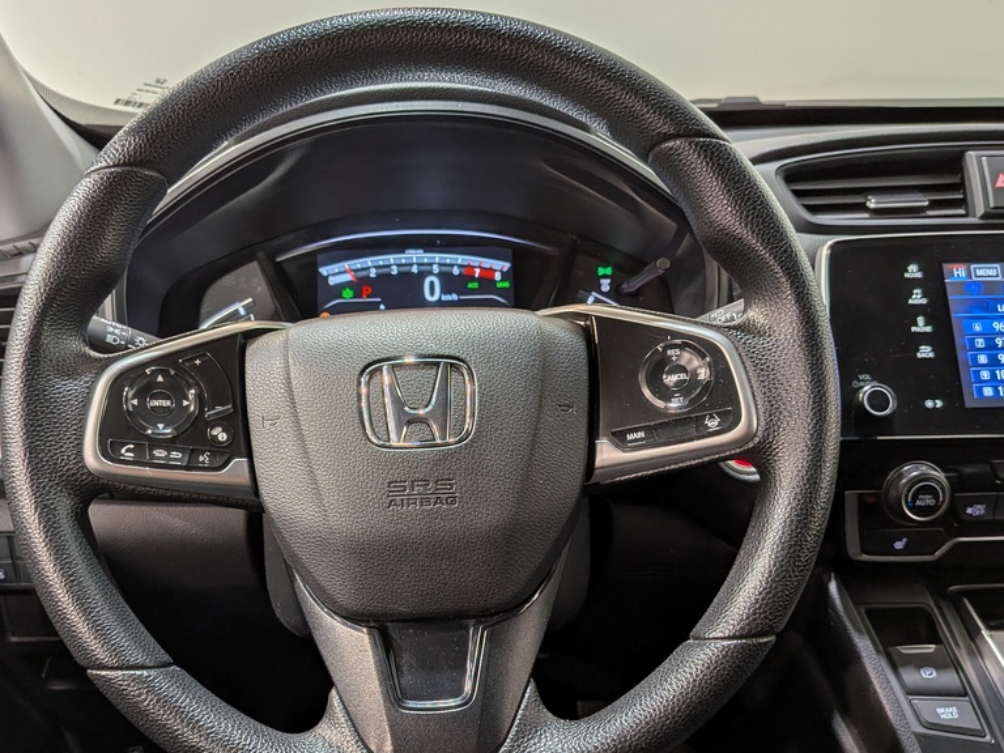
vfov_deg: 44.0
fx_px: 928
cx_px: 417
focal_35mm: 32
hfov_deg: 56.5
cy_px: 439
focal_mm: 4.53
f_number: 1.7
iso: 27
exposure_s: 1/120
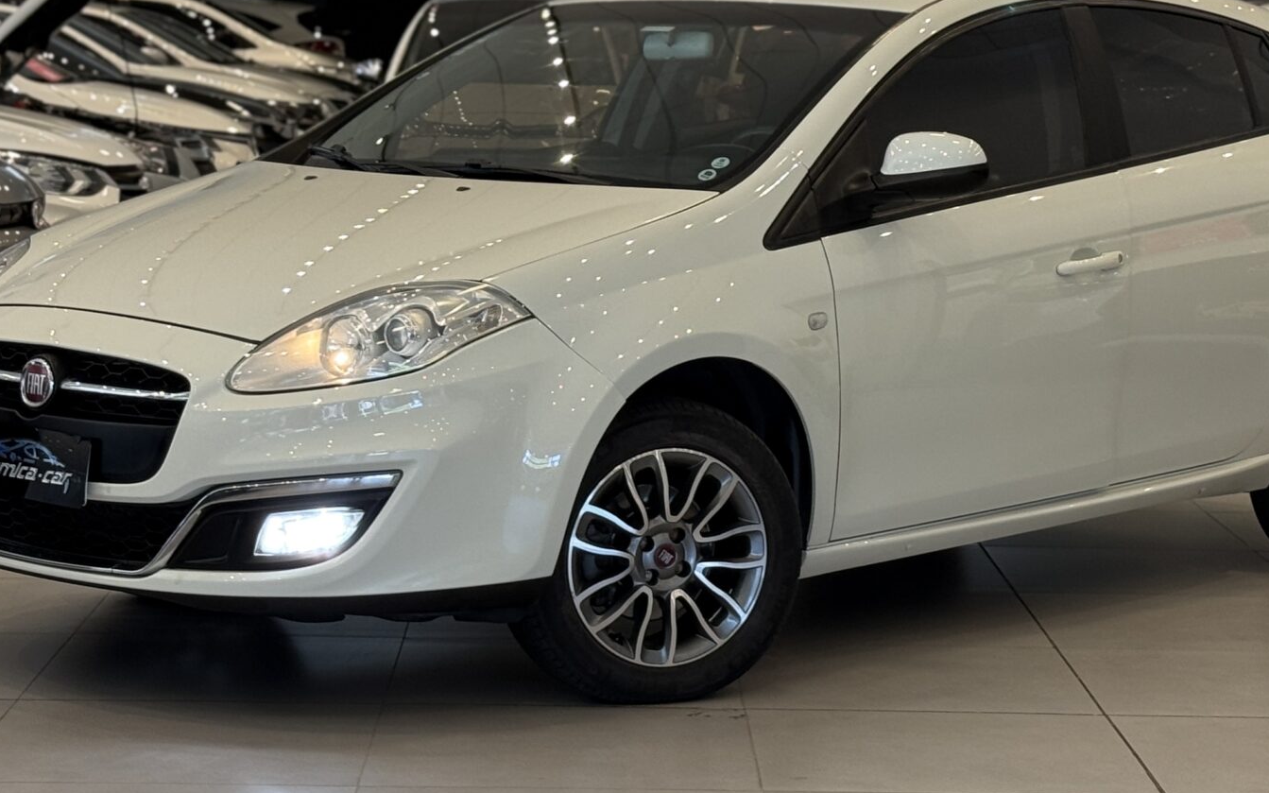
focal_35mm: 97
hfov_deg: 21.4
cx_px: 675
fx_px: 3354
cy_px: 267
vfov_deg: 13.5
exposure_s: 1/60
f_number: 1.78
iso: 80
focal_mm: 6.76
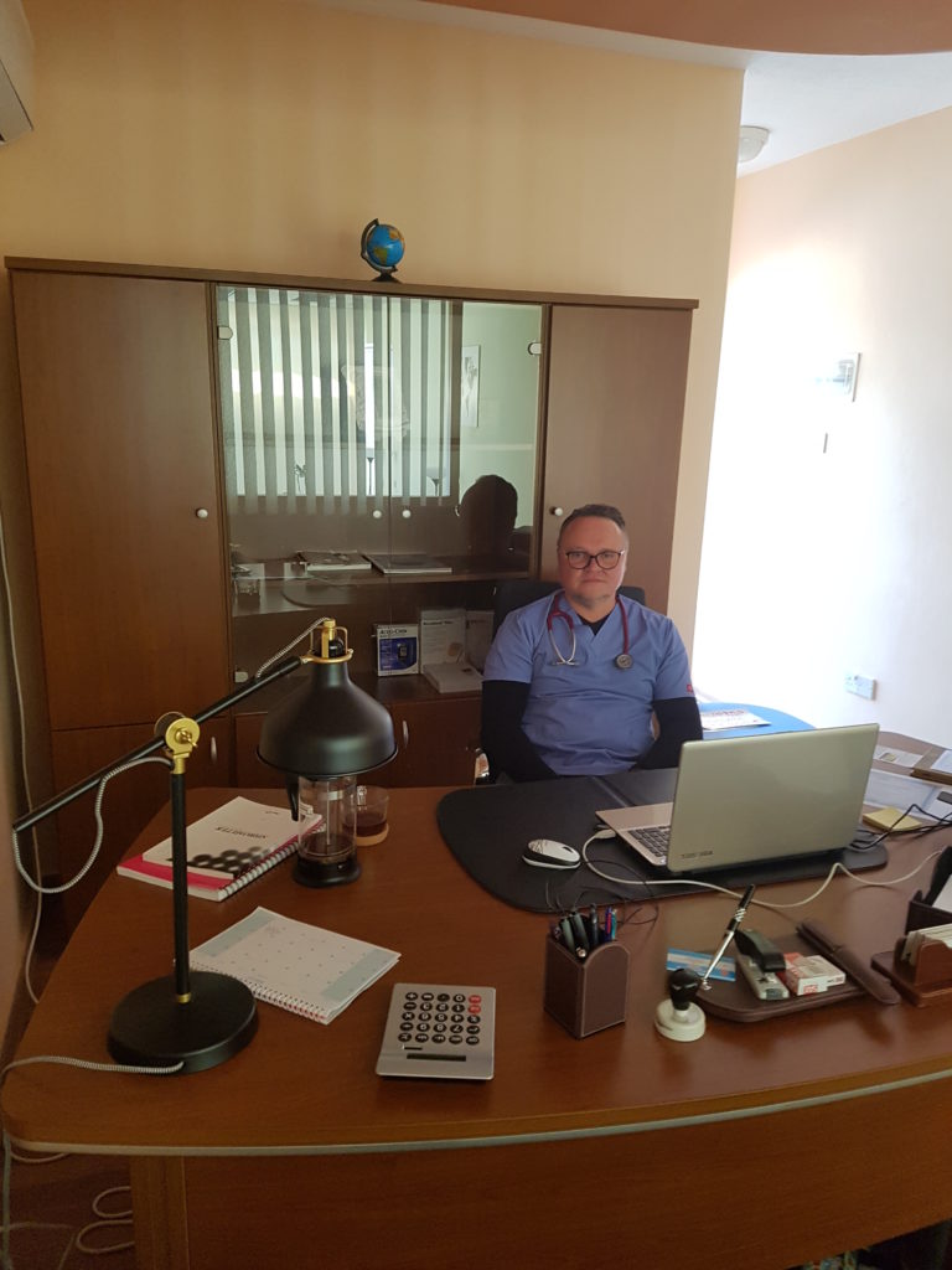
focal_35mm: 26
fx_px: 953
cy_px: 635
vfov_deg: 67.3
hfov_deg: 53.1
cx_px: 476
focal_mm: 4.2
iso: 200
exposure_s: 1/60
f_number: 1.7
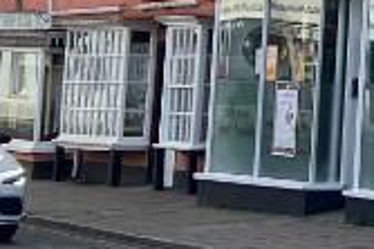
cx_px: 1126
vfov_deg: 7.6
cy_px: -87
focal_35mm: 179
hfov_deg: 9.2
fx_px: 1858
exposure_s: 1/842
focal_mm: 3.99
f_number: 1.8
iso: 32
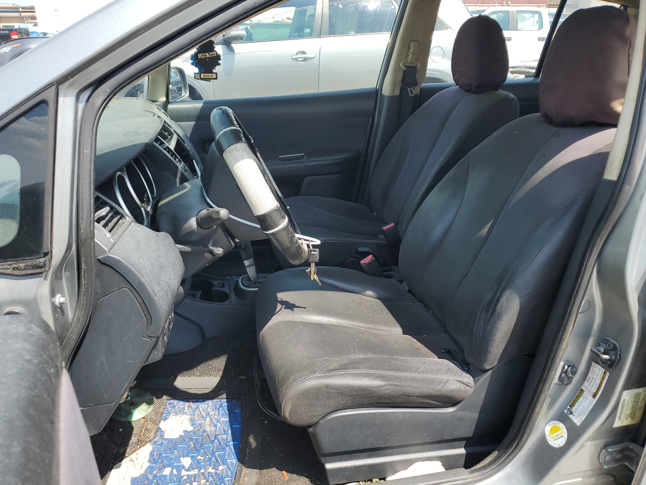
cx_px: 323
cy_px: 242
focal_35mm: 26
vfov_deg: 53.1
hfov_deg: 67.3
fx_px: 485
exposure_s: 1/1111
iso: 50
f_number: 1.5
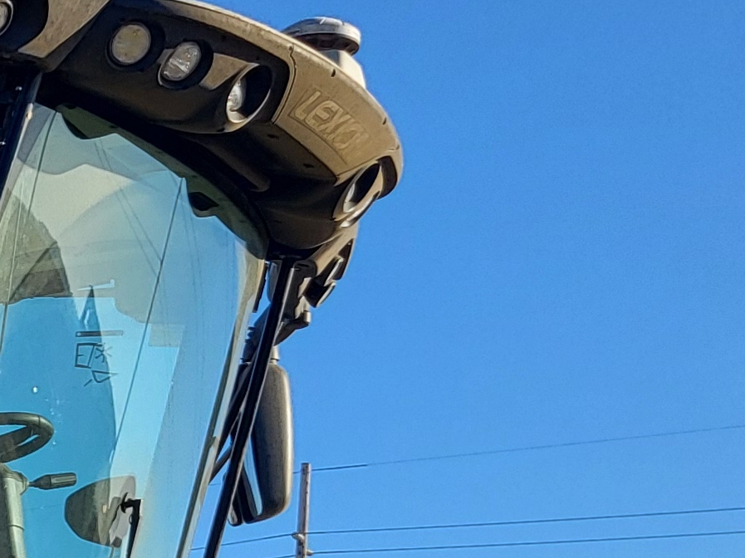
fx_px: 2496
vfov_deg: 11.9
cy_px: 947
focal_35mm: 116
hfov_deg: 14.3
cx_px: -717
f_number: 1.8
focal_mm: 5.4
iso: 40
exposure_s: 1/1058
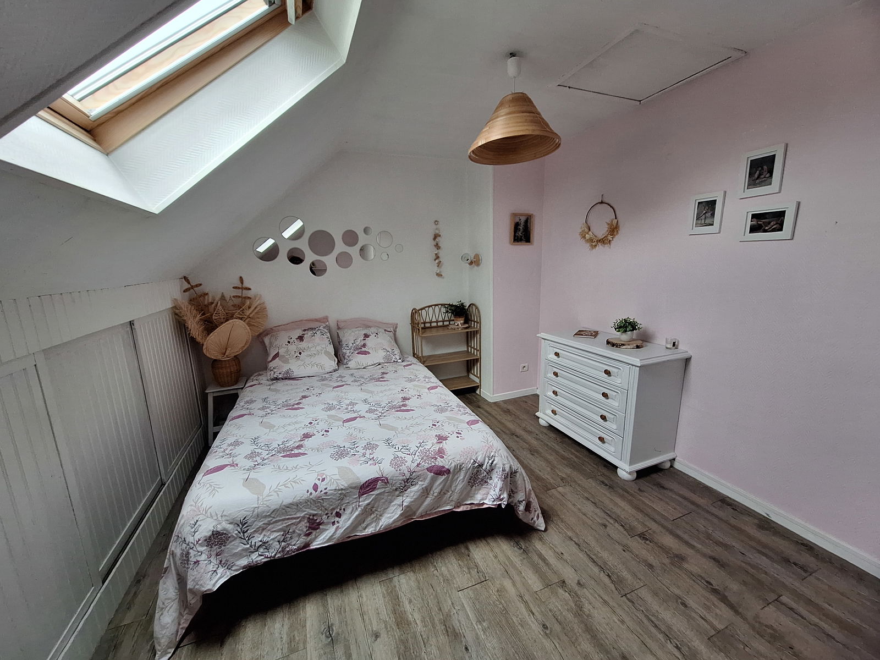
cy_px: 330
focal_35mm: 13
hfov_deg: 106.2
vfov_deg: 89.9
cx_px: 440
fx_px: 330
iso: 125
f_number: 2.2
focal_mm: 1.74
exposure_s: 1/50
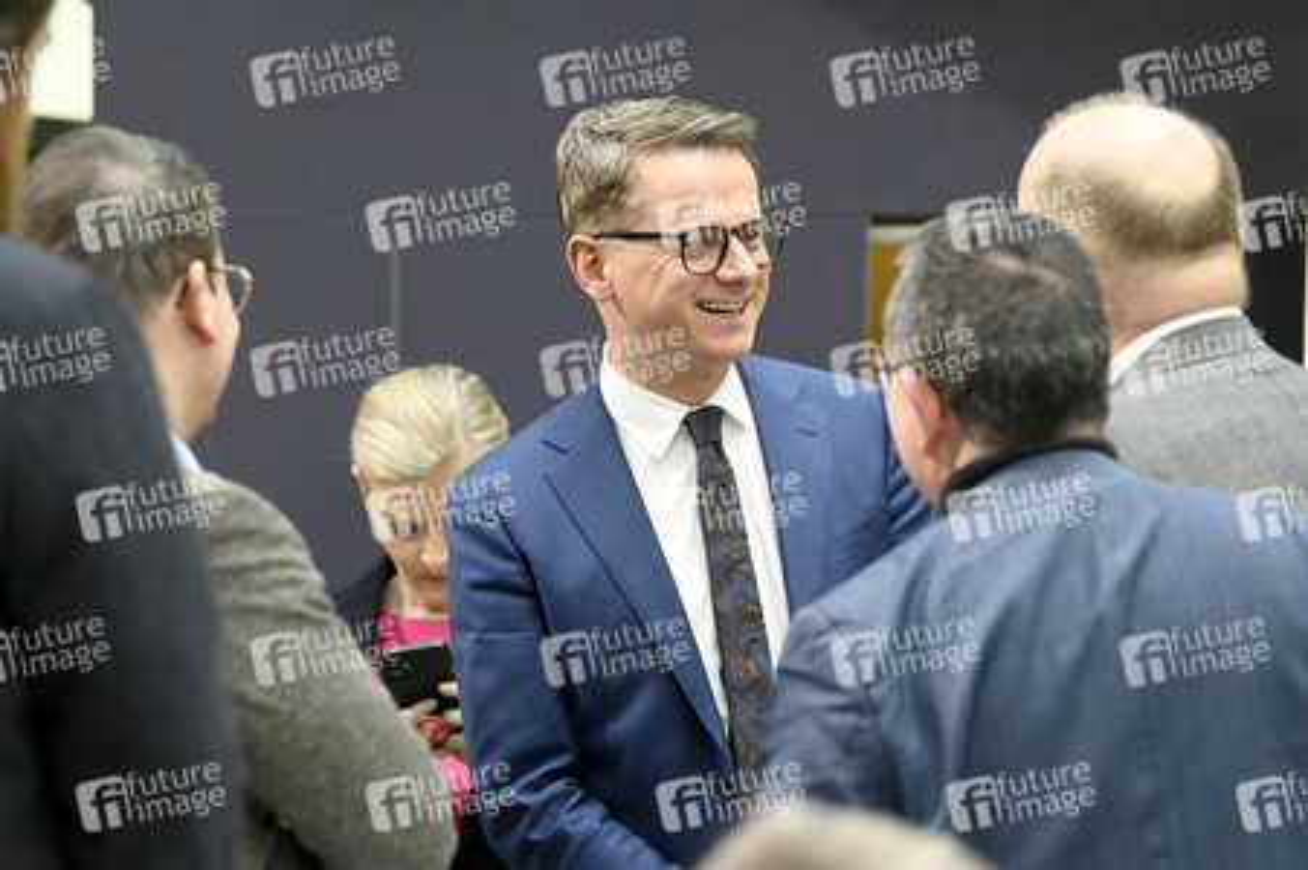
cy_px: 435
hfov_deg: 13.3
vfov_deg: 8.8
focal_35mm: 155
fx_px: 5627
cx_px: 654
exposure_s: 1/320
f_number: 3.5
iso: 4000
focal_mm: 155
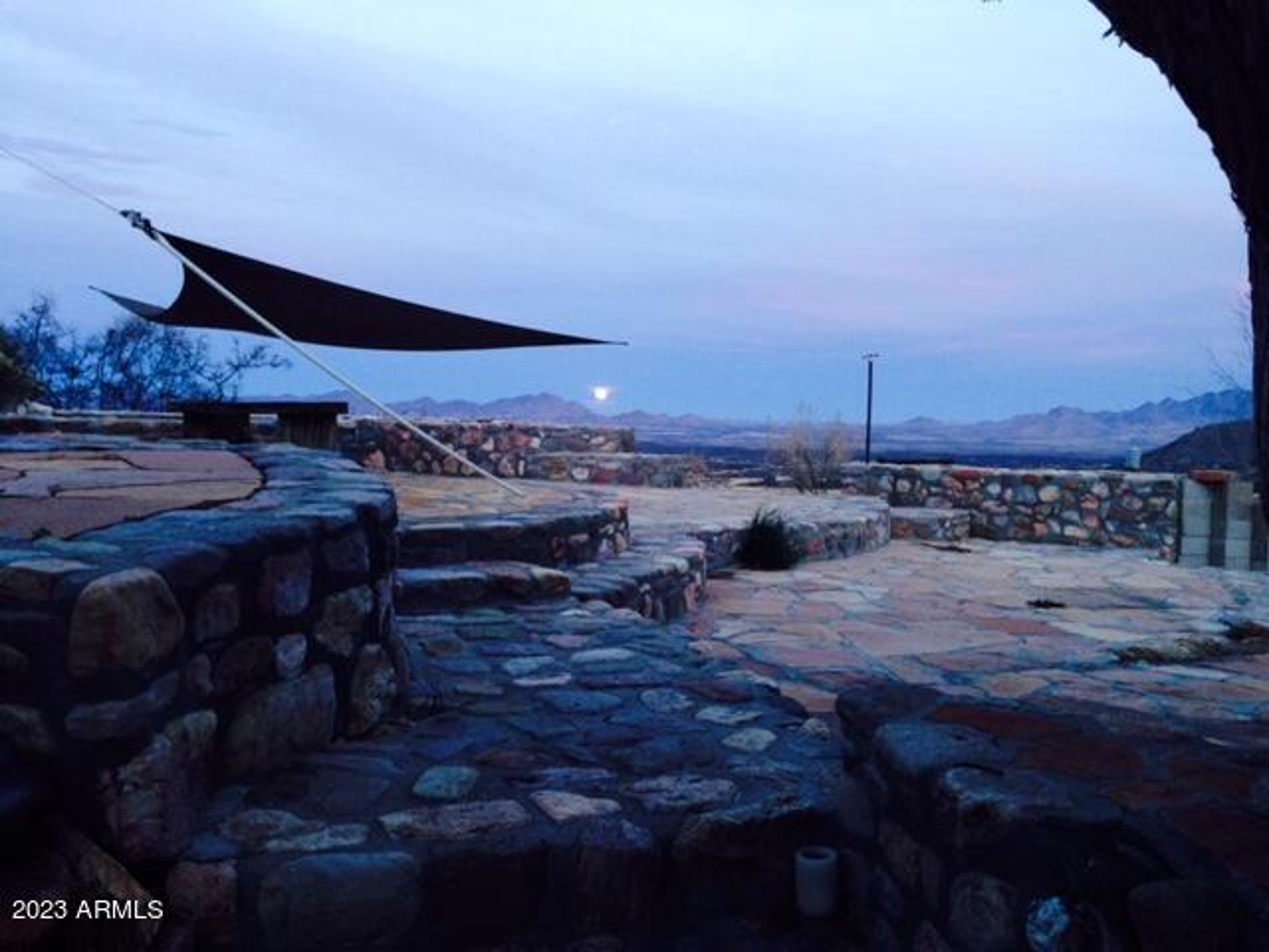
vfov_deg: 42.9
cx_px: 634
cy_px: 476
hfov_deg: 55.4
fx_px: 1210
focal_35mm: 33
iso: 125
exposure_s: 1/20
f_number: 2.4
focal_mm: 4.12
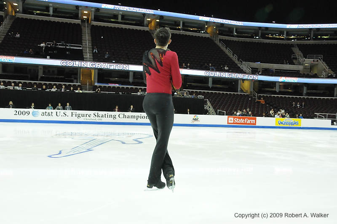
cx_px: 168
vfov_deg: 40.0
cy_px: 112
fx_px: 309
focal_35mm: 33
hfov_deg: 57.2
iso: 3200
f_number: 5.6
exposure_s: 1/500
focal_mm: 22
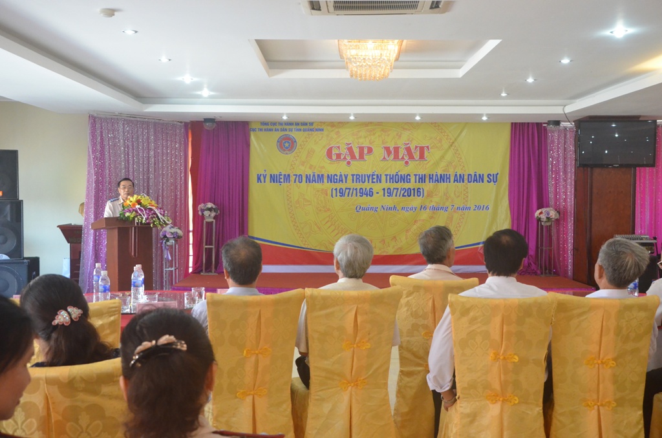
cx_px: 331
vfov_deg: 31.7
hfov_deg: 46.5
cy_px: 219
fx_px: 771
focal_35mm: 42
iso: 3200
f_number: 6.3
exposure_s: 1/160
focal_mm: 28
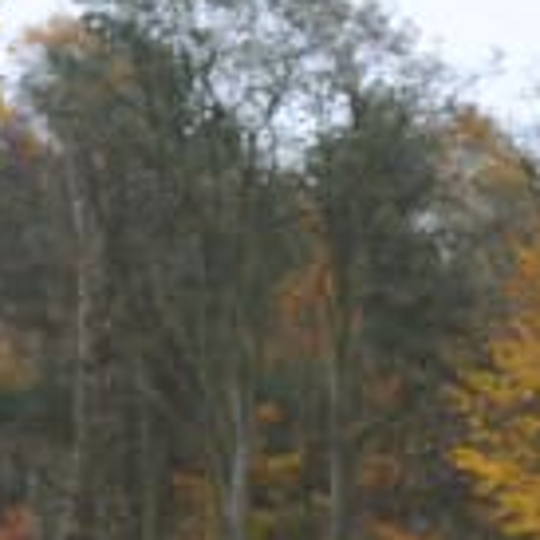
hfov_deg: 9.2
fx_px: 3142
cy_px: 845
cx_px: 1064
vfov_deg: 9.5
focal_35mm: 178
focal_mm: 32
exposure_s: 1/100
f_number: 3.2
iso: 200
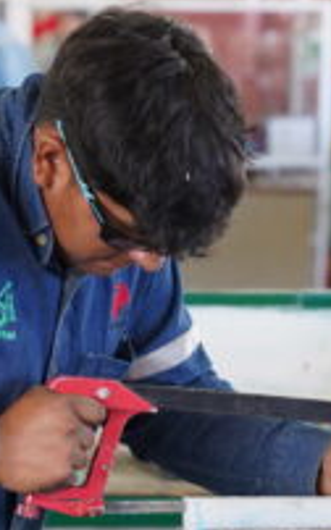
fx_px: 3324
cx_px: 37
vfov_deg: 9.1
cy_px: 374
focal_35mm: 230
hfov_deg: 5.7
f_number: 3.5
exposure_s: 1/160
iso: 1600
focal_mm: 70
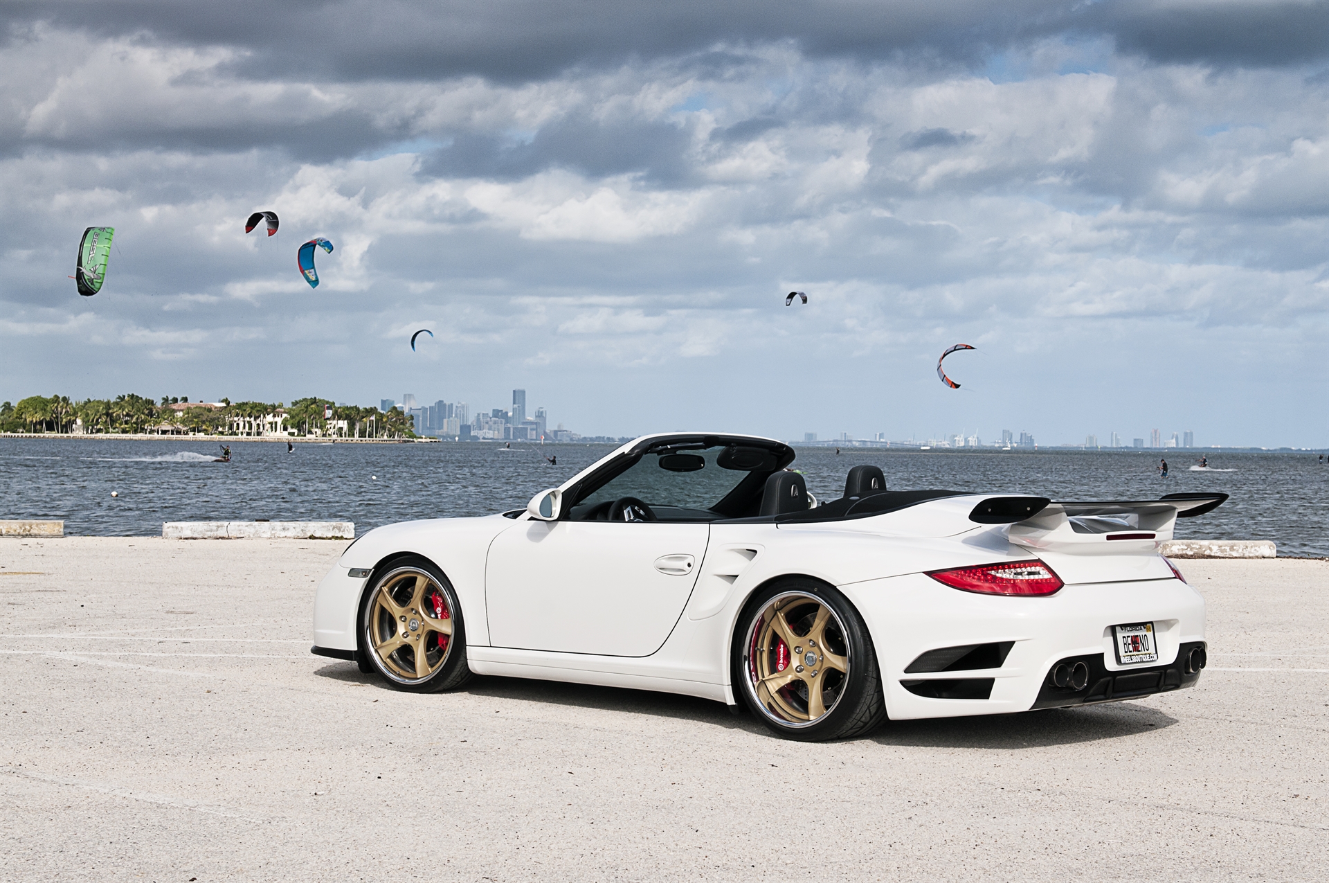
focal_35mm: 66
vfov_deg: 20.6
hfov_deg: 30.5
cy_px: 442
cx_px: 664
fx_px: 2433
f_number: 8
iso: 200
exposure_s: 1/250
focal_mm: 44
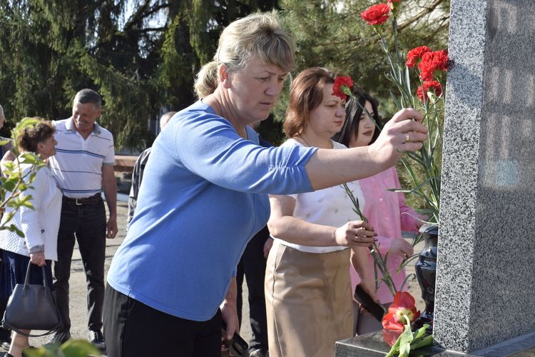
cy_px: 178
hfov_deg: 36.9
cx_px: 268
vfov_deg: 25.1
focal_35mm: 54
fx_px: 802
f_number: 9
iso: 200
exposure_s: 1/320
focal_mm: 36
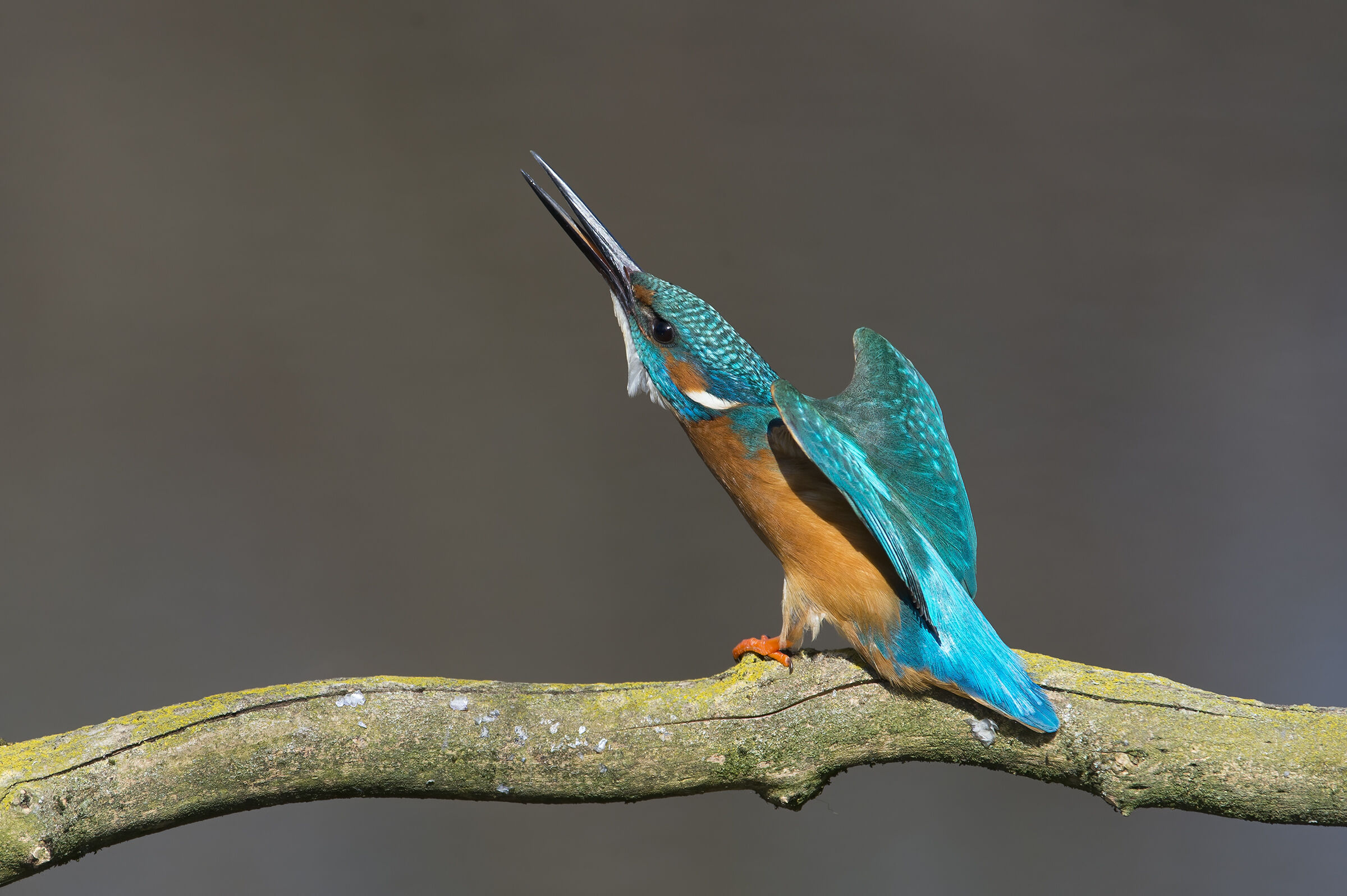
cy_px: 448
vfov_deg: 3.4
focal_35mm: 400
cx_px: 674
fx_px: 14957
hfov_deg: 5.2
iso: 1000
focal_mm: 400
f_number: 7.1
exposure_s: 1/2000
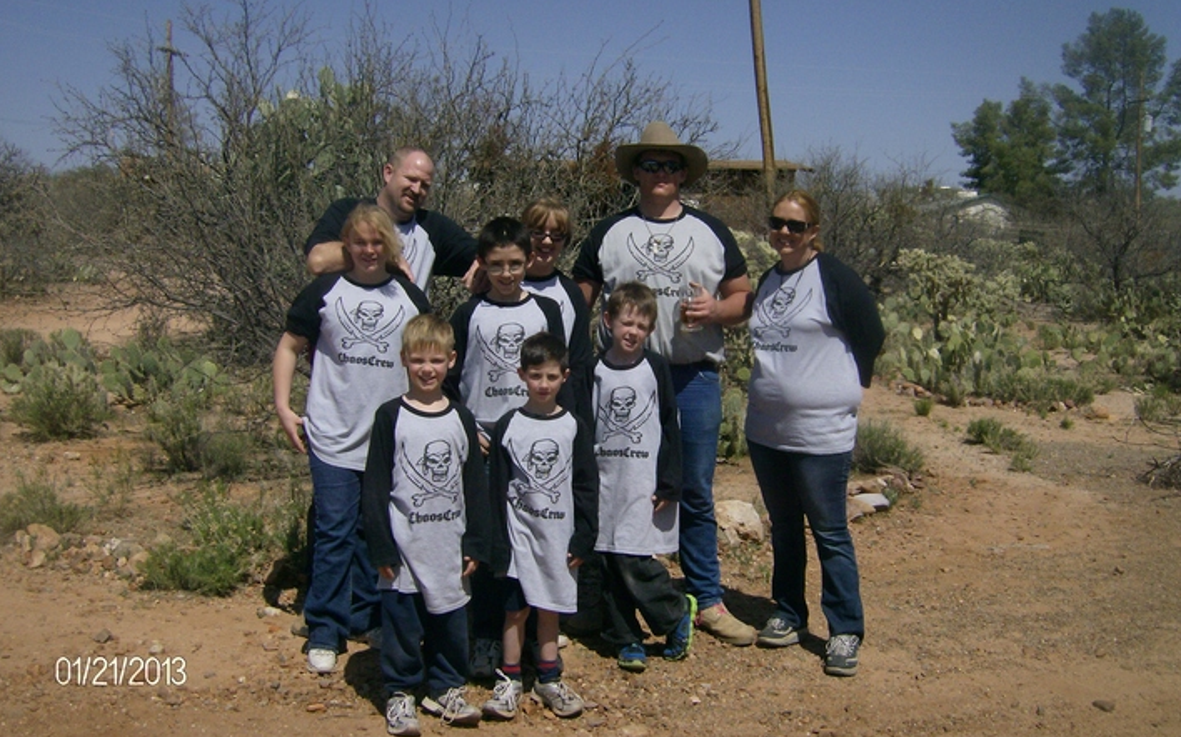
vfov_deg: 32.7
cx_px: 584
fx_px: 1255
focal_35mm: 39
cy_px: 319
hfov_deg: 50.4
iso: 100
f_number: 4.7
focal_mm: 6
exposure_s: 1/1802
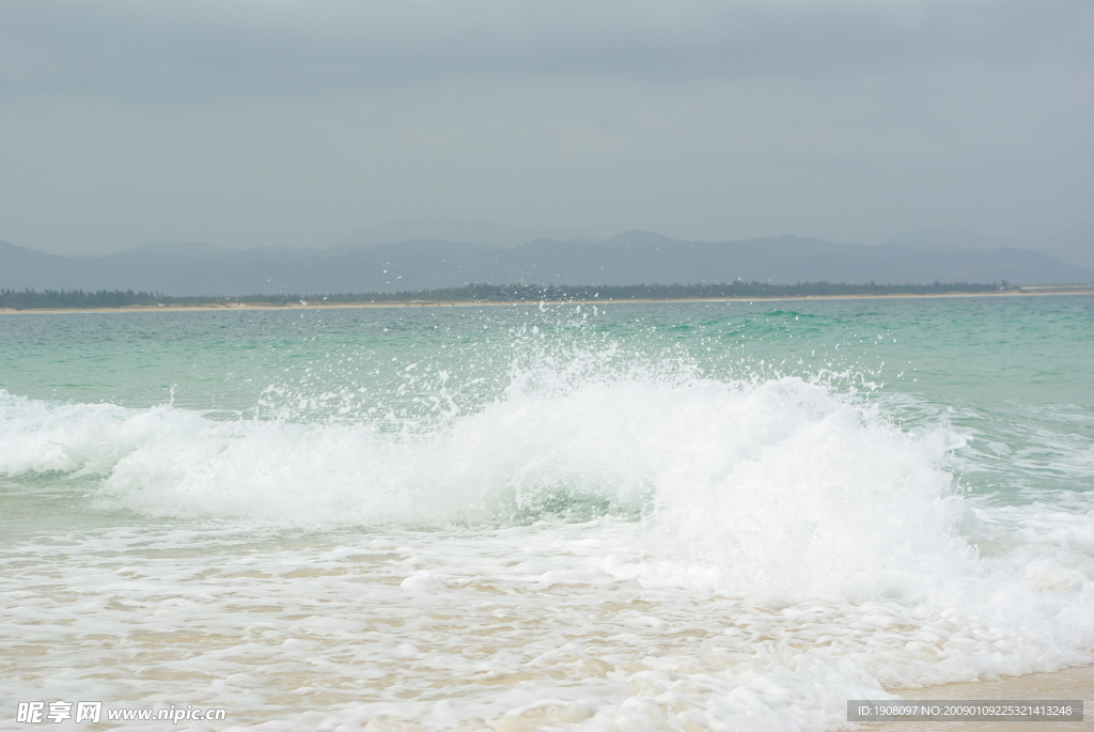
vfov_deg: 16.7
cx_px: 547
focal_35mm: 82
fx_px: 2494
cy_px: 366
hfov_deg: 24.7
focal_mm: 55
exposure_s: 1/250
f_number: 9.5
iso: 100
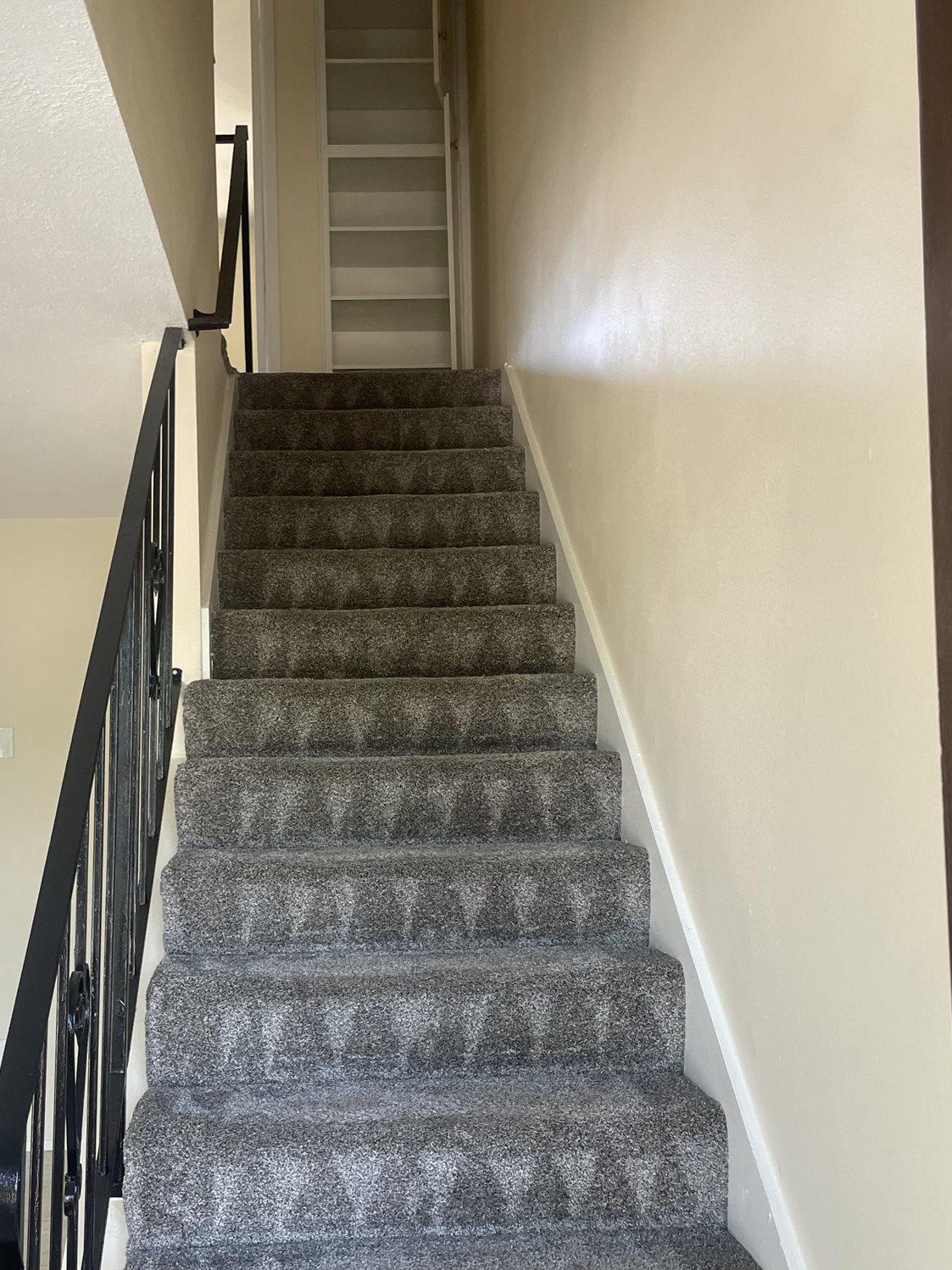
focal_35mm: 40
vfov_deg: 46.7
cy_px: 712
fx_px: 1467
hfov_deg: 35.9
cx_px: 399
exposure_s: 1/121
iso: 100
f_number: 1.6
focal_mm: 4.2
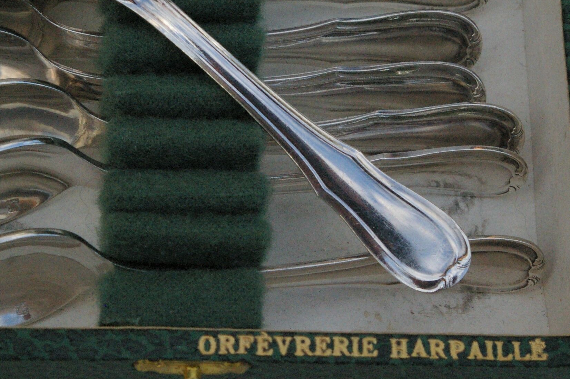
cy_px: 121
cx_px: 259
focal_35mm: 71
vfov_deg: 19.1
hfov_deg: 28.5
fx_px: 1123
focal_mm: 26
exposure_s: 1/500
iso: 1600
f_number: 8
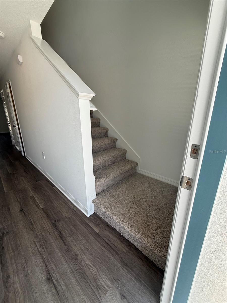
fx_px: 122
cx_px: 114
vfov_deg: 102.1
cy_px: 152
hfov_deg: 85.7
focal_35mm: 14
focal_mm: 2.22
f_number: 2.2
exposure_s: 1/203
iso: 50
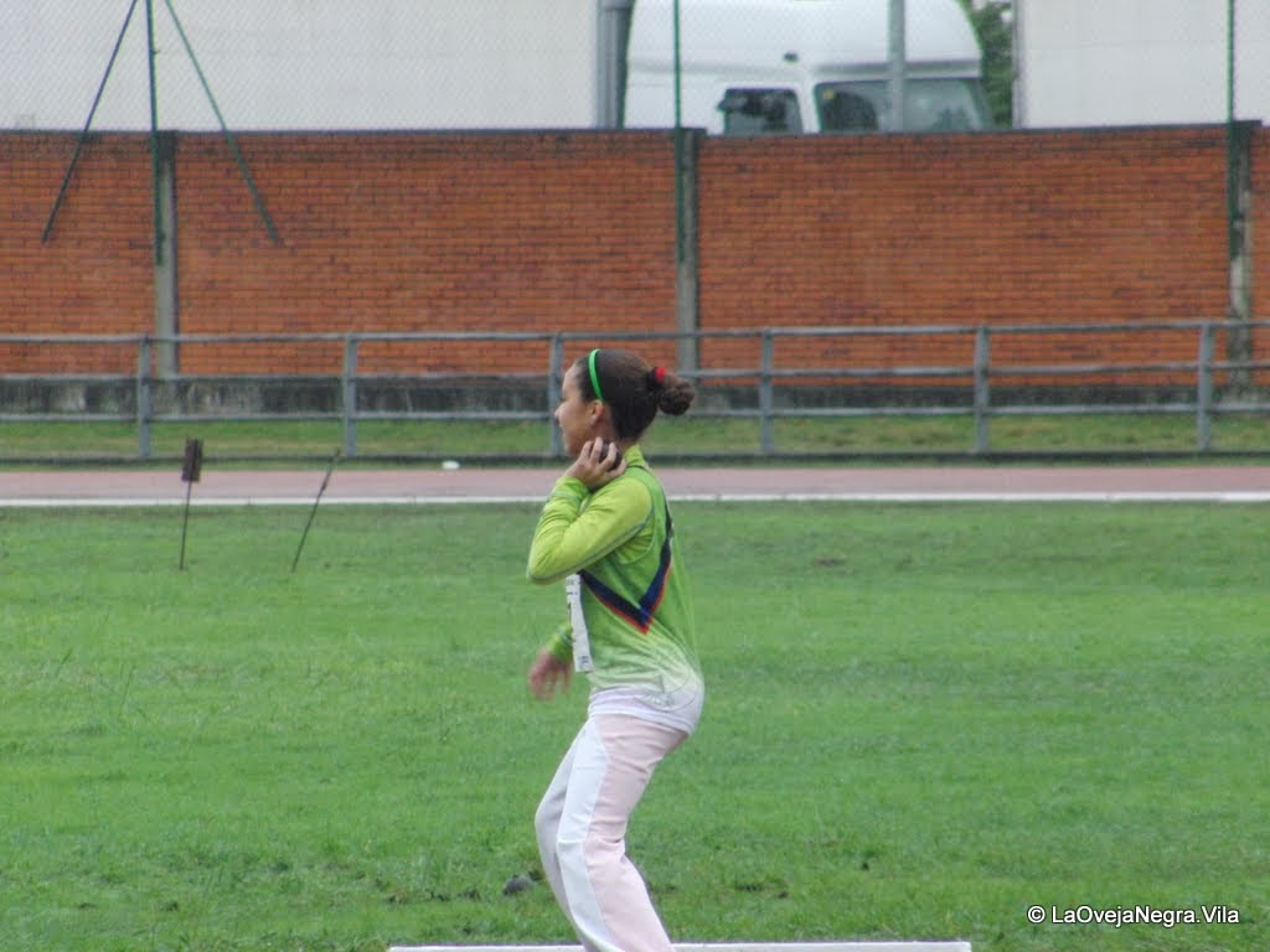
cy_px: 476
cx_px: 635
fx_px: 19078
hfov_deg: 3.8
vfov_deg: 2.9
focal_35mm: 520
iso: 400
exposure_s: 1/200
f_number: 4.5
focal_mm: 92
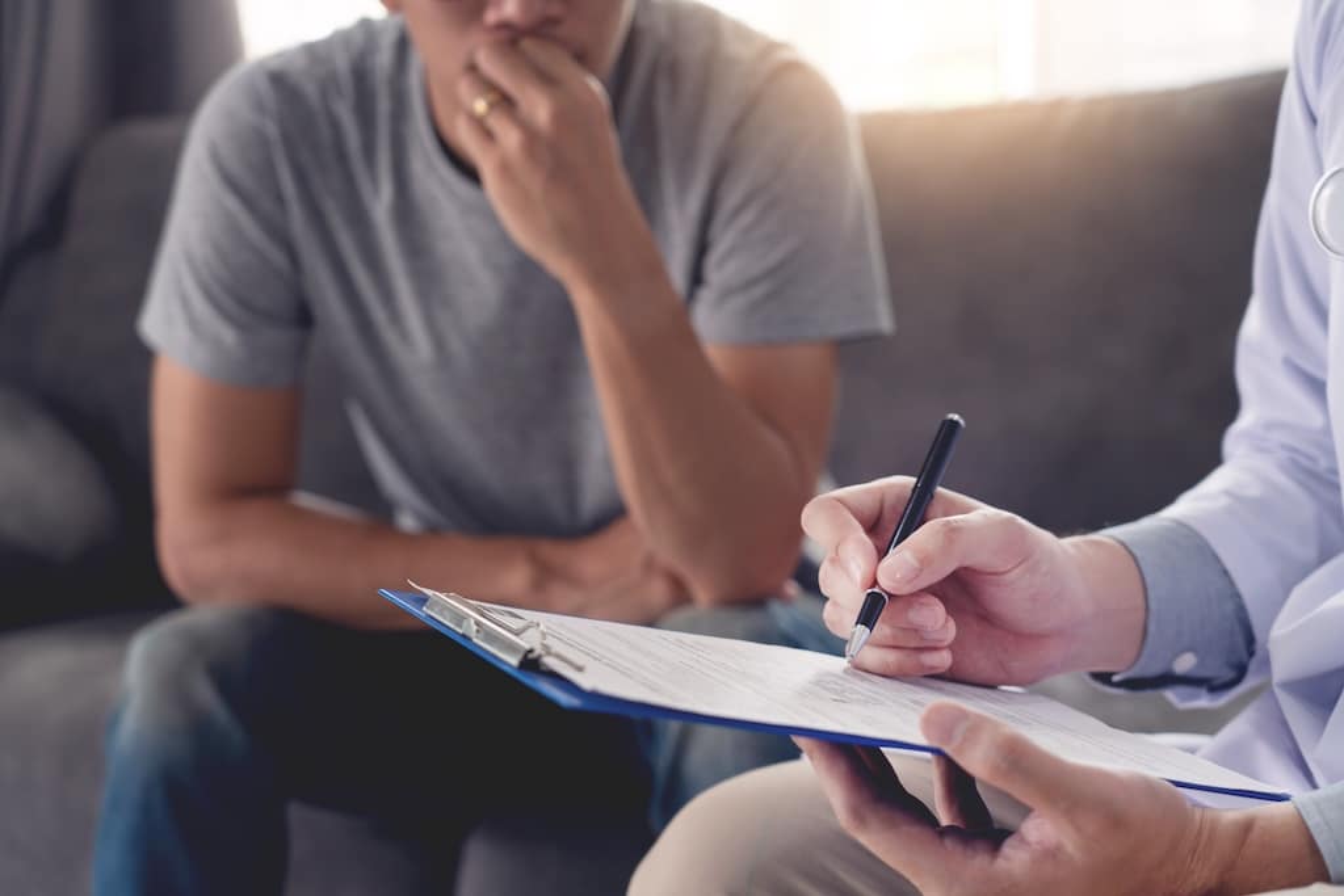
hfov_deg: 28.8
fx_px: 2614
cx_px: 672
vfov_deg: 19.5
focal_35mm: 70
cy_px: 448
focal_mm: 70
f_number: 4
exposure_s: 1/60
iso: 320
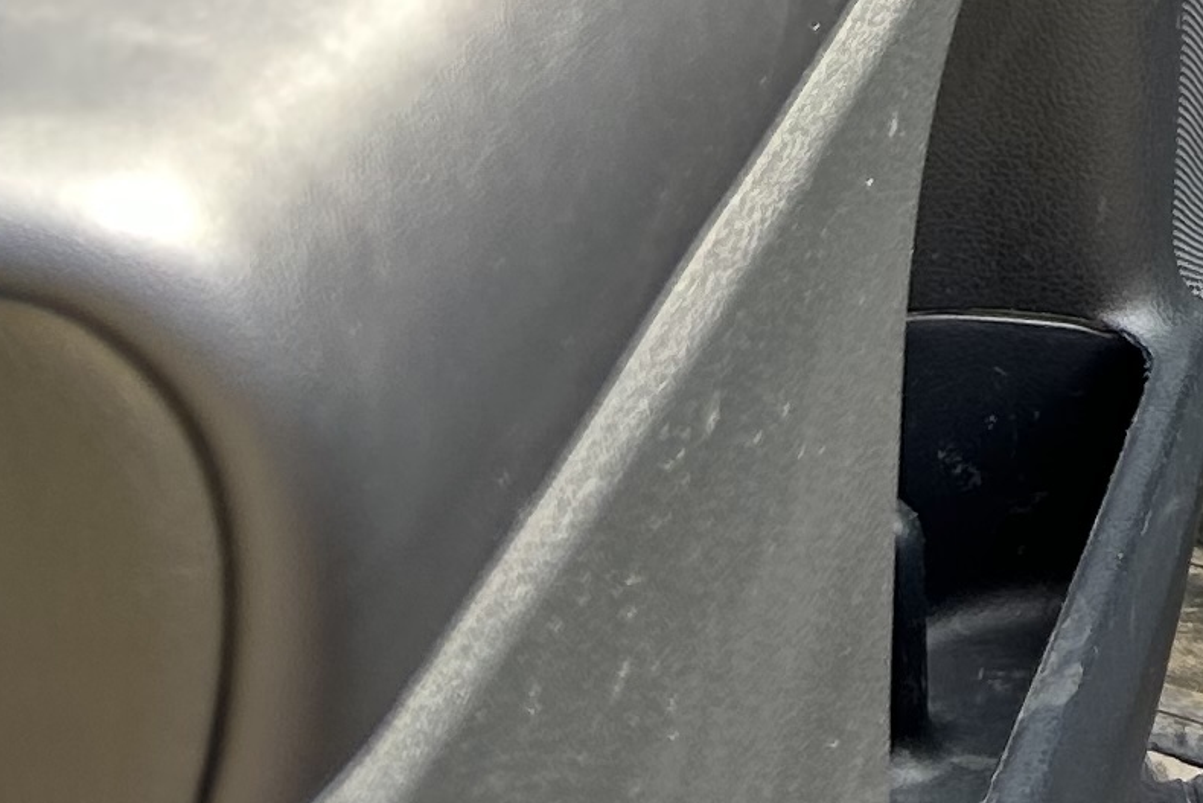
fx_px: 4612
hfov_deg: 12.9
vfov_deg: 8.6
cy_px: -1417
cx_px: 2443
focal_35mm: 138
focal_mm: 5.7
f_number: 1.5
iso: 40
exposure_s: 1/204
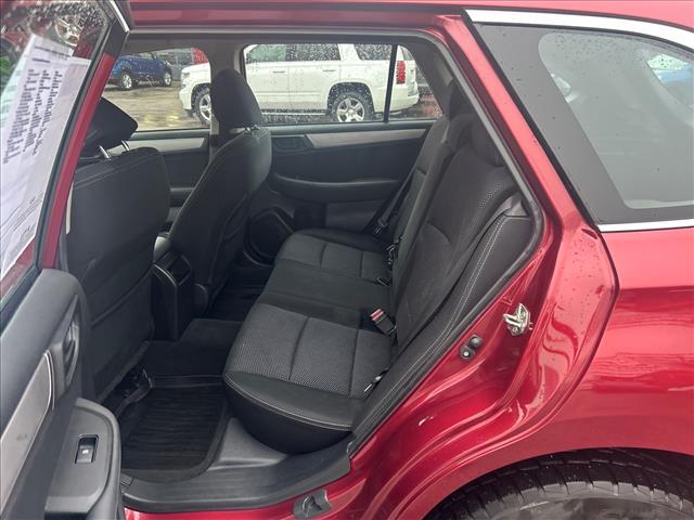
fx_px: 521
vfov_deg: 53.1
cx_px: 347
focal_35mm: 26
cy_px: 260
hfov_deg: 67.3
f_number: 1.5
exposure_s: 1/60
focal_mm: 5.7
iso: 200
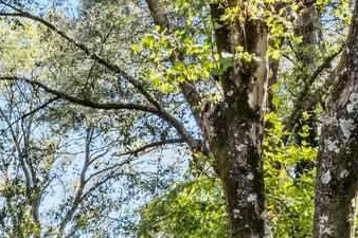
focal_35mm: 97
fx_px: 964
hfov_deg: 19.1
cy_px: 434
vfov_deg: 12.8
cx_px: -138
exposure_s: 1/160
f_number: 8
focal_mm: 16
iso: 200
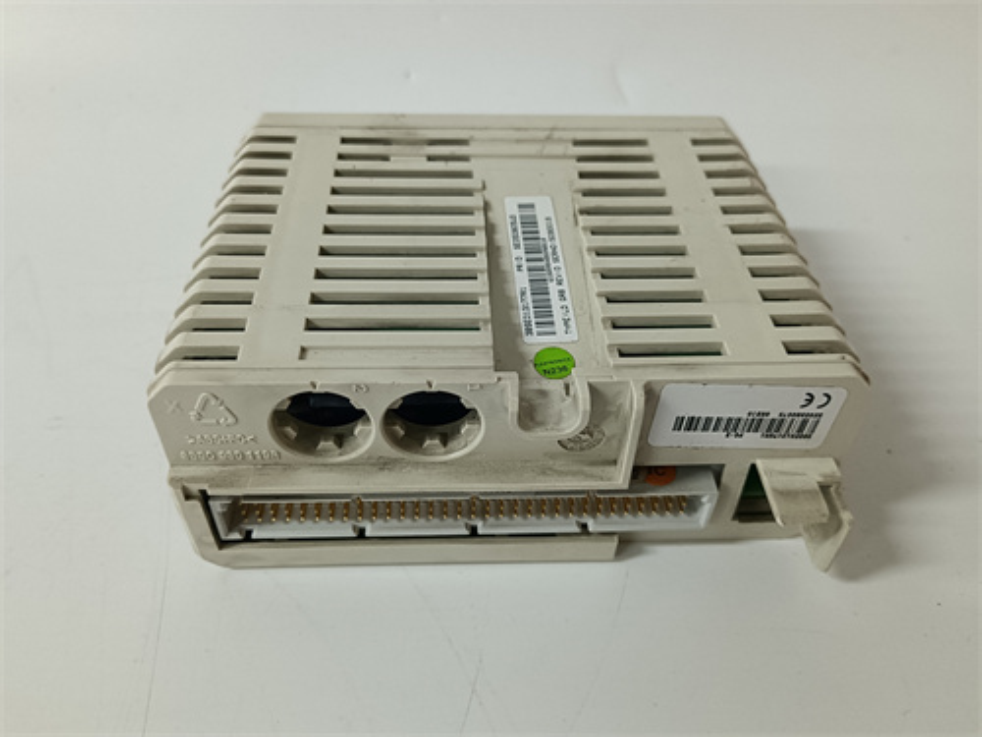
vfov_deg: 51.4
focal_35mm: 27
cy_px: 368
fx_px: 766
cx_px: 491
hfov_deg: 65.3
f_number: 1.9
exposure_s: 1/100
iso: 1658
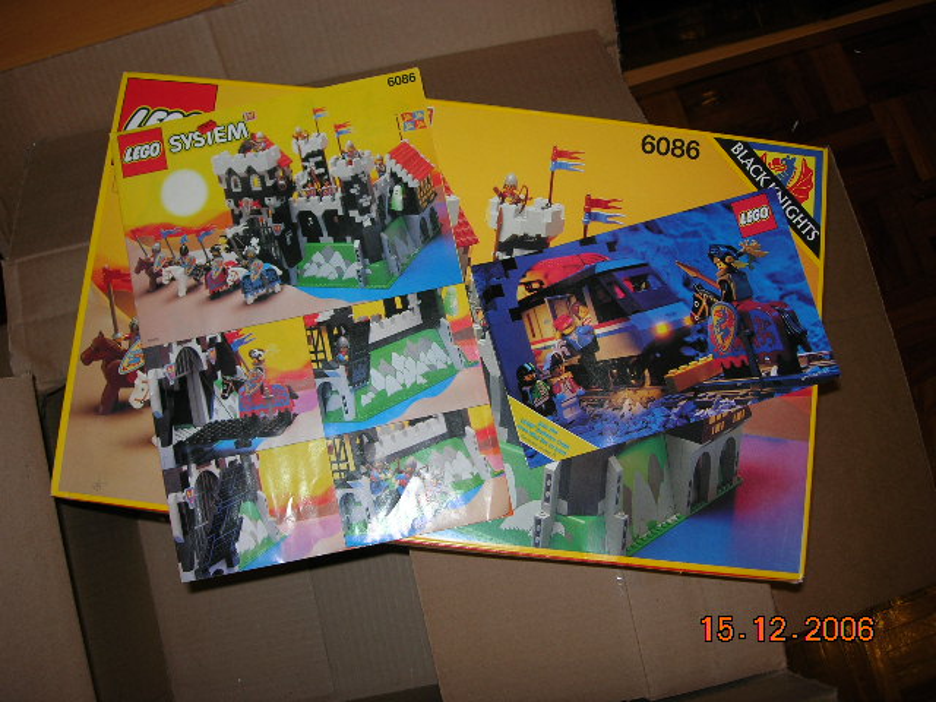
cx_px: 468
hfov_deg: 49.0
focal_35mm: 38
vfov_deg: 37.7
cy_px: 351
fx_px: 1028
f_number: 2.8
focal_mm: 7.8
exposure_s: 1/60.1
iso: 64
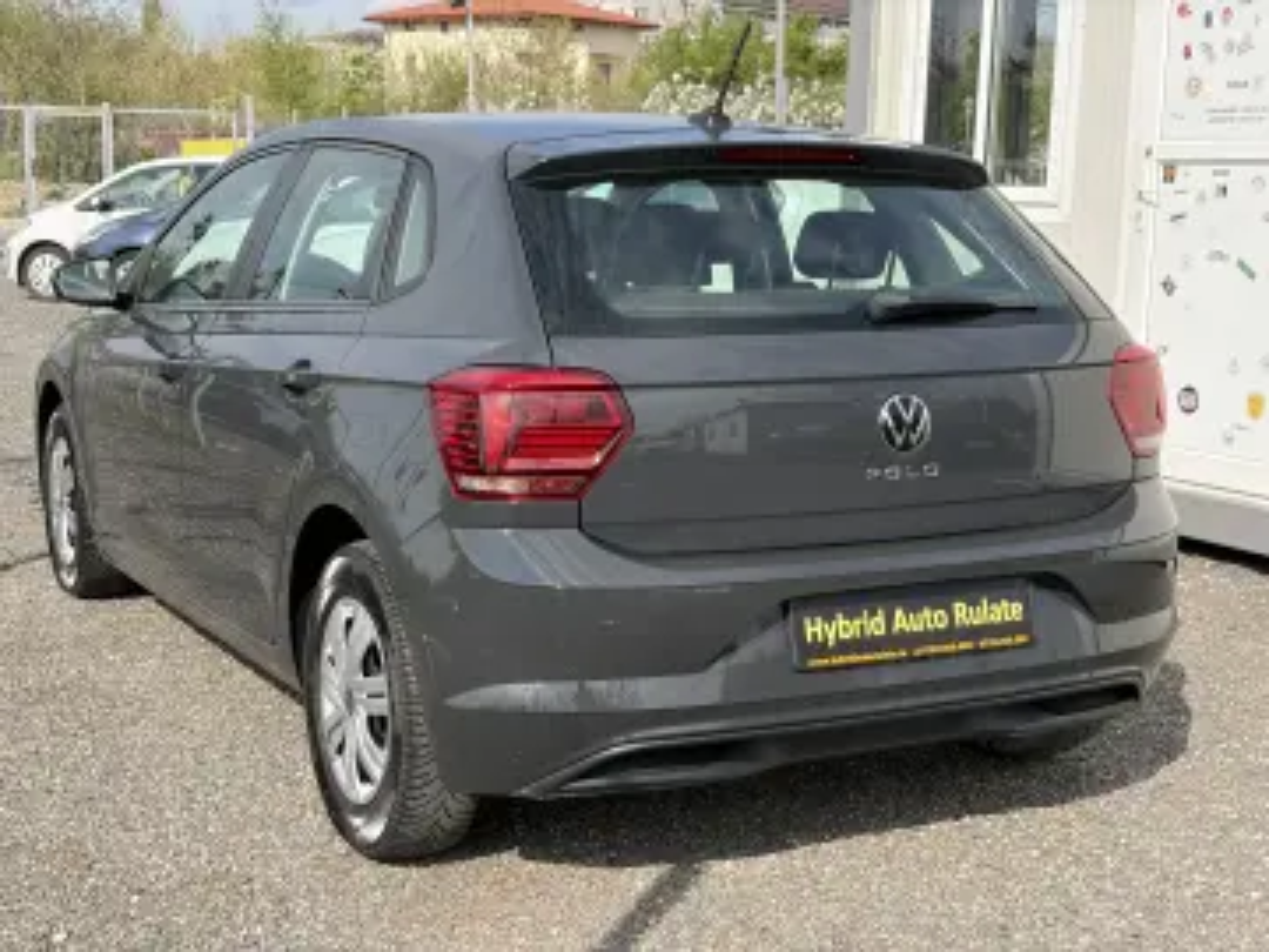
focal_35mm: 52
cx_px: 634
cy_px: 476
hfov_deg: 36.8
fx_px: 1906
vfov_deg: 28.0
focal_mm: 5.96
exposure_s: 1/1709
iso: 40
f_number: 1.6
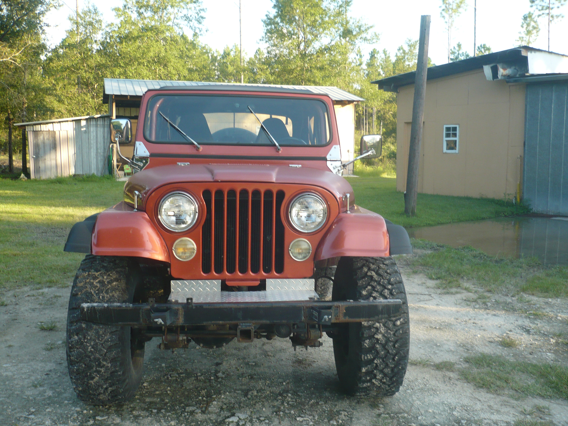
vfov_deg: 40.7
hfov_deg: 52.6
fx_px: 574
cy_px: 213
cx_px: 284
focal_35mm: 35
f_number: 2.8
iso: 100
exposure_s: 1/125
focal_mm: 5.8
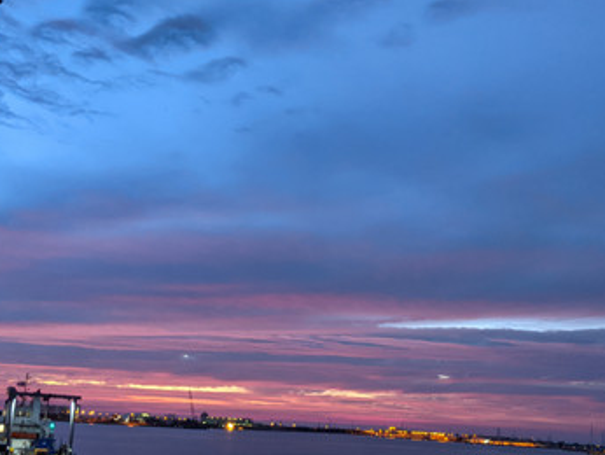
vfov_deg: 36.6
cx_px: 369
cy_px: 293
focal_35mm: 39
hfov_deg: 47.5
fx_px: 682
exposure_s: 1/30
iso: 700
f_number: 1.8
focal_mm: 4.44
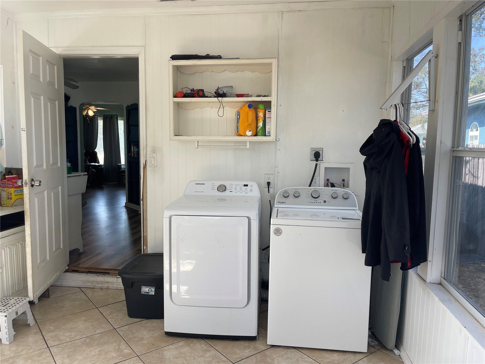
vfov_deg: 54.9
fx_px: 350
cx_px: 242
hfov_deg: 69.4
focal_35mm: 25
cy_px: 182
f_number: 1.6
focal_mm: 5.1
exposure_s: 1/144
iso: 32
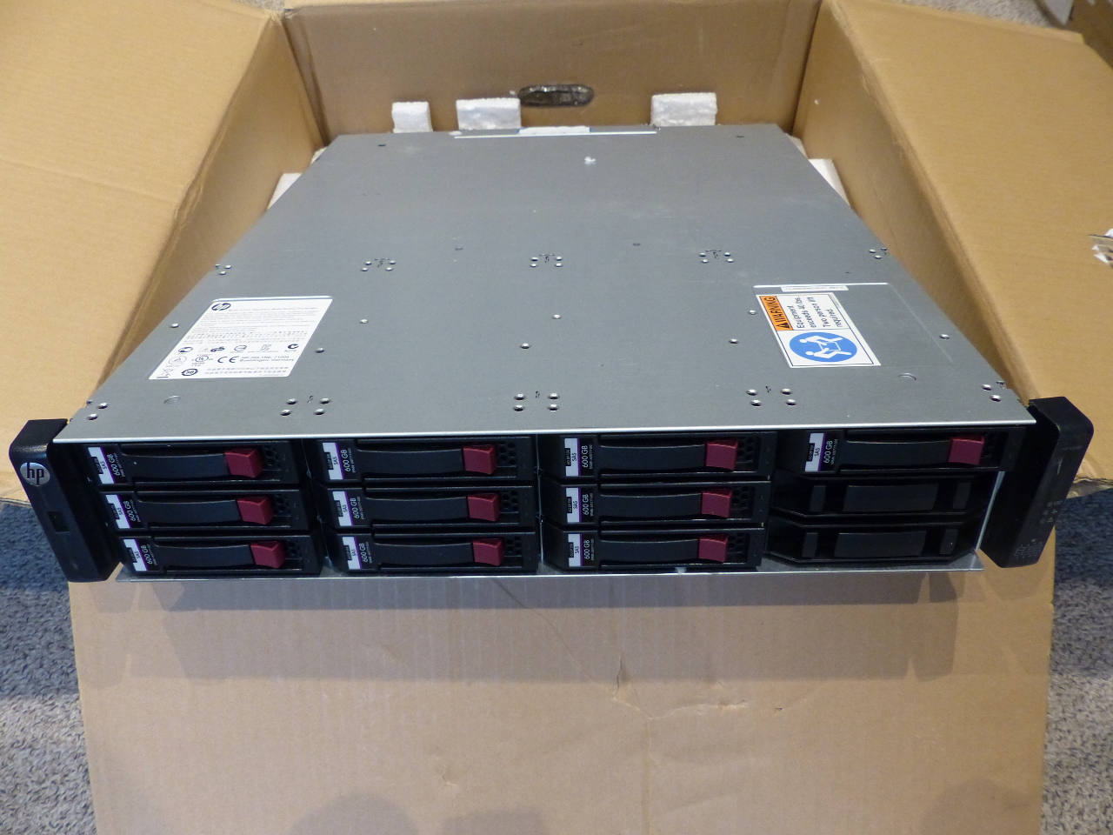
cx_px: 556
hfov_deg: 69.4
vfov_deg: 54.9
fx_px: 804
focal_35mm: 25
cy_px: 418
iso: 400
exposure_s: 1/50
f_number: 2.8
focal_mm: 4.5
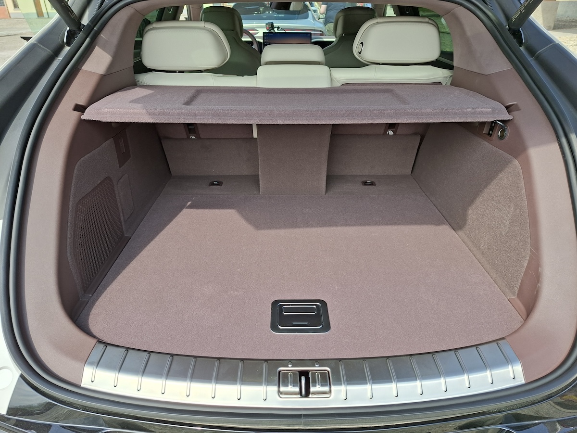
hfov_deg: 73.9
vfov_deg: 58.9
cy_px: 216
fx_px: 383
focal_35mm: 23
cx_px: 288
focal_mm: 5.54
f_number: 1.8
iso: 50
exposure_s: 1/773
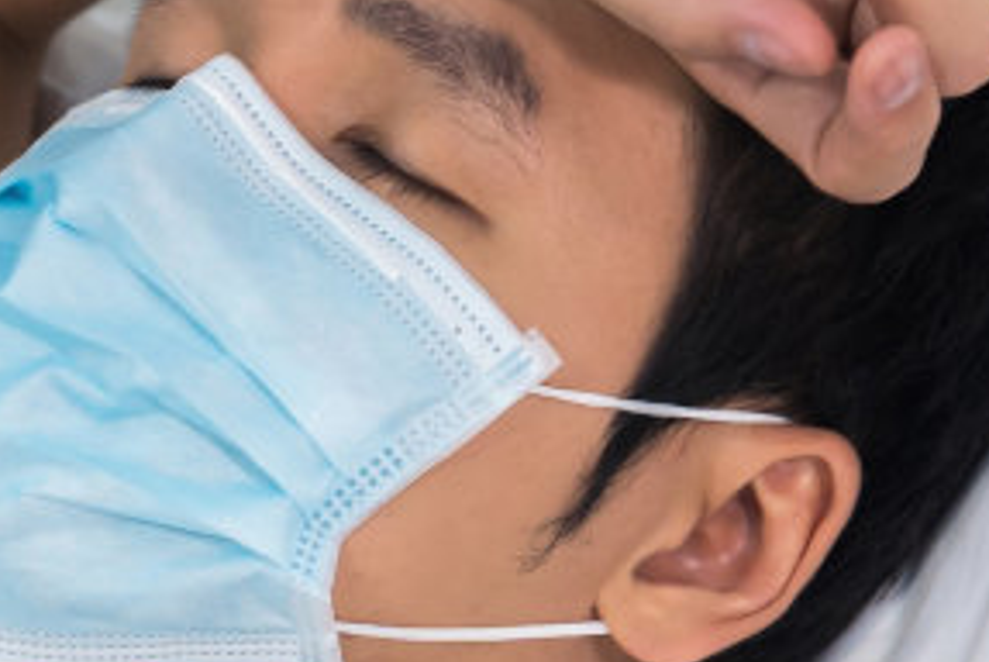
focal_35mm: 195
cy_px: 977
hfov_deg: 10.0
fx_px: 5362
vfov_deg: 7.0
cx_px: -696
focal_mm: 35
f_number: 2.8
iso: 200
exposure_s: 1/80
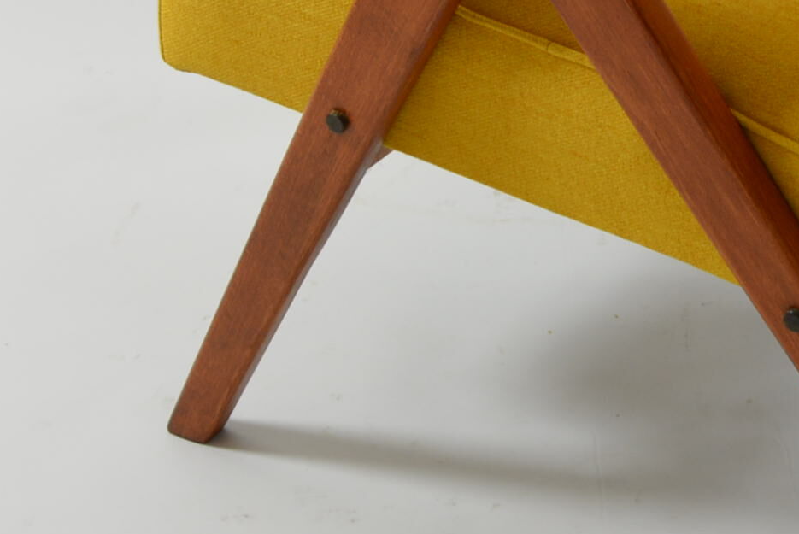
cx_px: 992
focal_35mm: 144
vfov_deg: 9.4
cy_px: -89
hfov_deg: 13.8
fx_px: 3198
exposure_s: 1/60
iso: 400
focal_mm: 30
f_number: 6.3
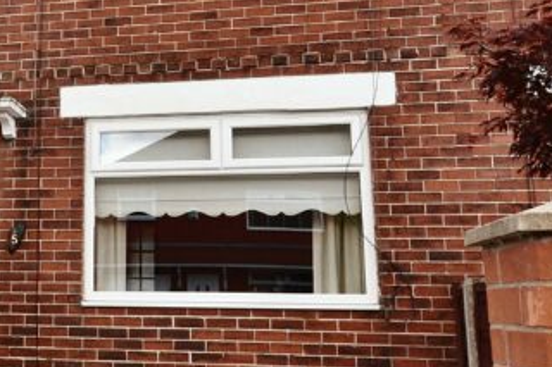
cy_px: 135
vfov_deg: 27.9
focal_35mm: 48
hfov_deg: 38.8
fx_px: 736
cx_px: 78
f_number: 10
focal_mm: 10
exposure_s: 1/200
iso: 400
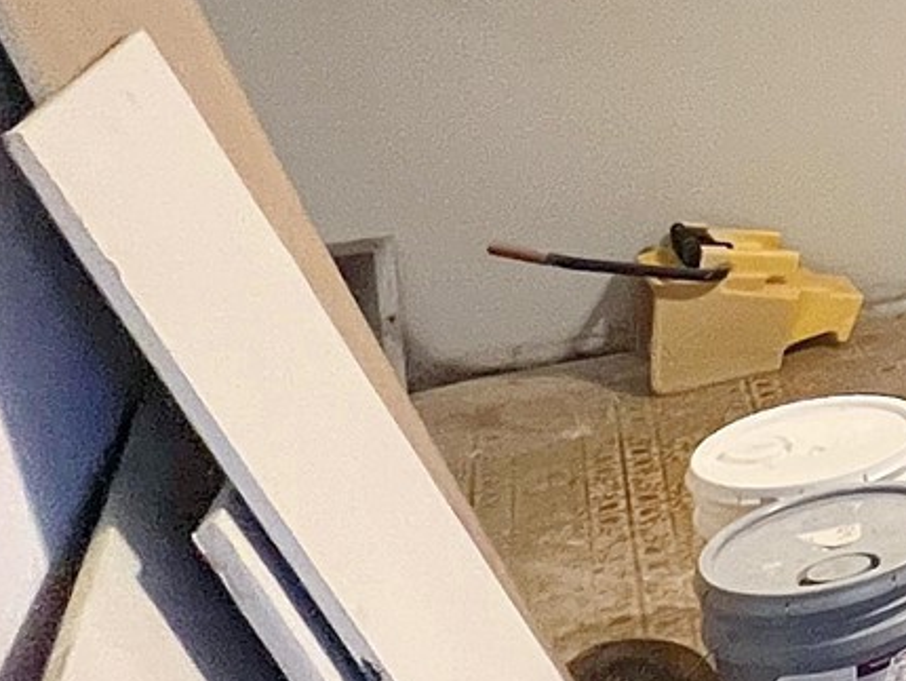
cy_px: -82
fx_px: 1519
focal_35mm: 58
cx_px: 1780
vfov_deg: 23.6
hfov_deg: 19.6
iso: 400
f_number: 1.8
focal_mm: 1.6
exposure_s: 1/60
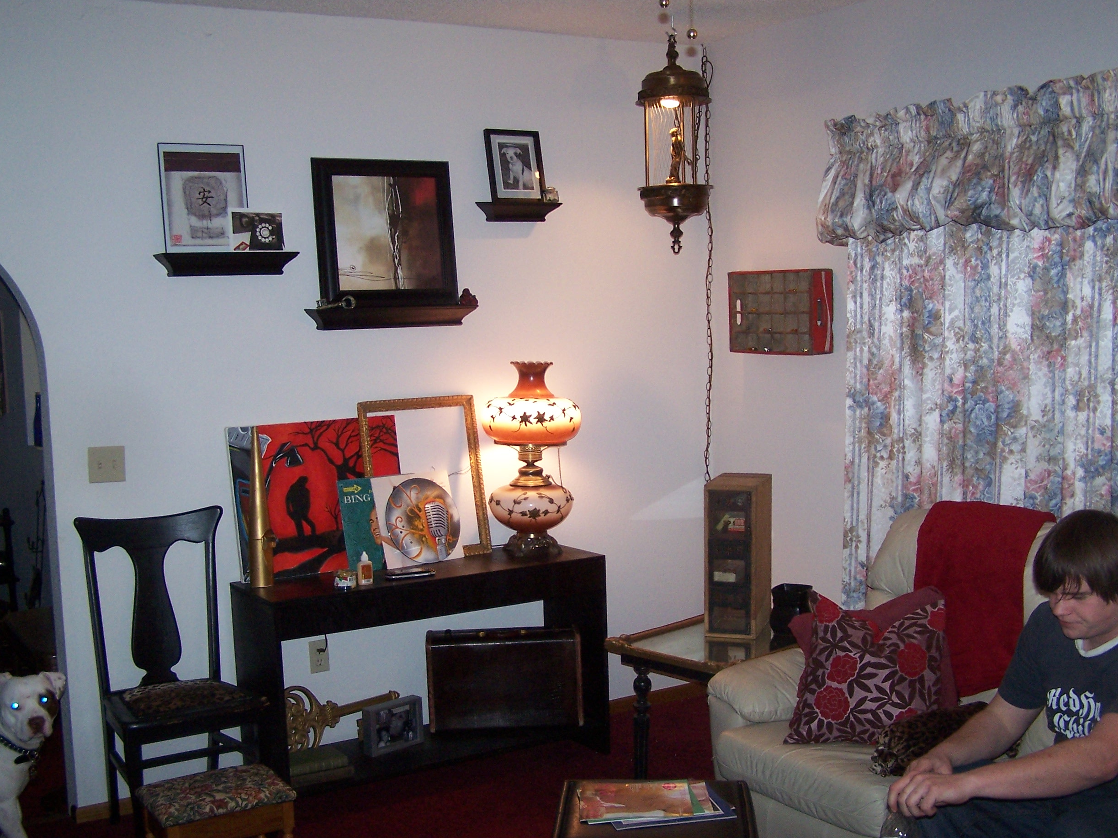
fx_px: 1292
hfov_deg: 46.8
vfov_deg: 36.0
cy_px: 406
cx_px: 571
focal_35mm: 40
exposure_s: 1/60
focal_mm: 6.3
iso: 140
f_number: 2.8
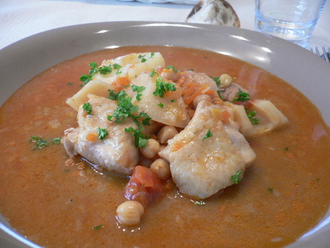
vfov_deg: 40.7
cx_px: 165
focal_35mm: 35
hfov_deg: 52.6
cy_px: 124
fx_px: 334
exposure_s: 1/15
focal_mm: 5.8
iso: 200
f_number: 2.8
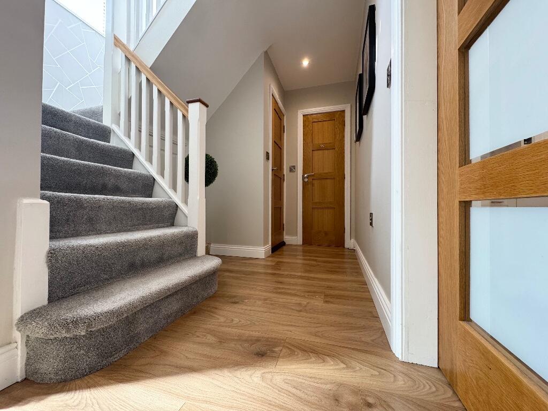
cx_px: 274
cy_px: 206
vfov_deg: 85.7
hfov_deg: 102.1
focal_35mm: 14
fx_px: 222
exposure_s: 1/100
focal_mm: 2.22
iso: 160
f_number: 2.2
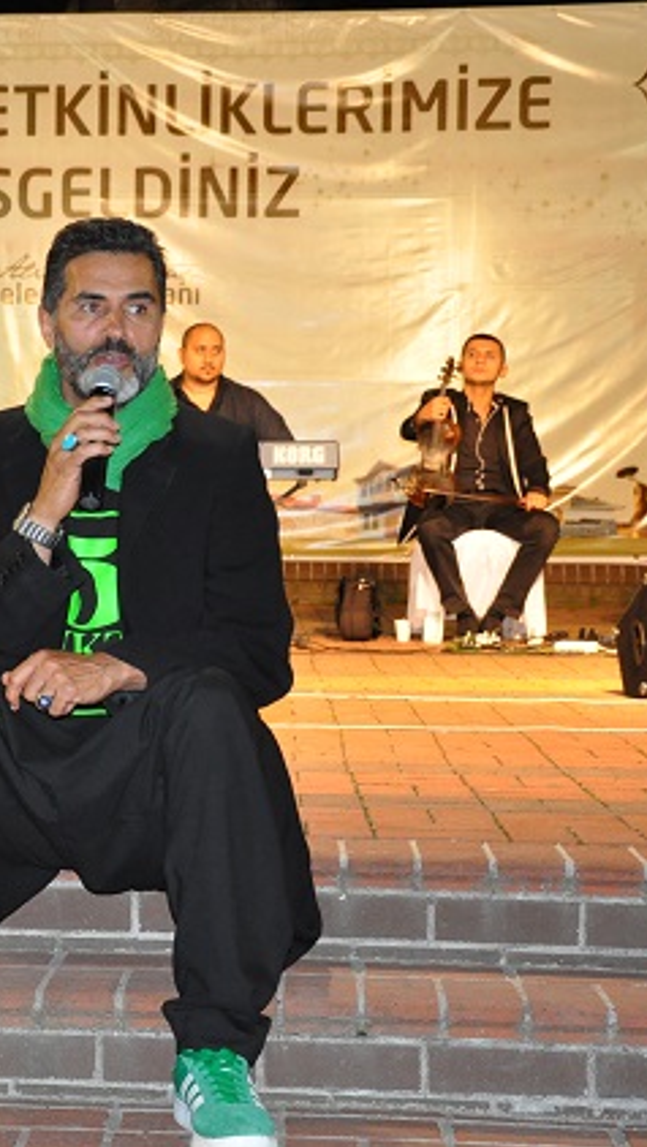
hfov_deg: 14.3
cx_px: 41
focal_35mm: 84
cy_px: 571
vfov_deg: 25.3
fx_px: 2551
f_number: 5
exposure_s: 1/60
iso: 2000
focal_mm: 35
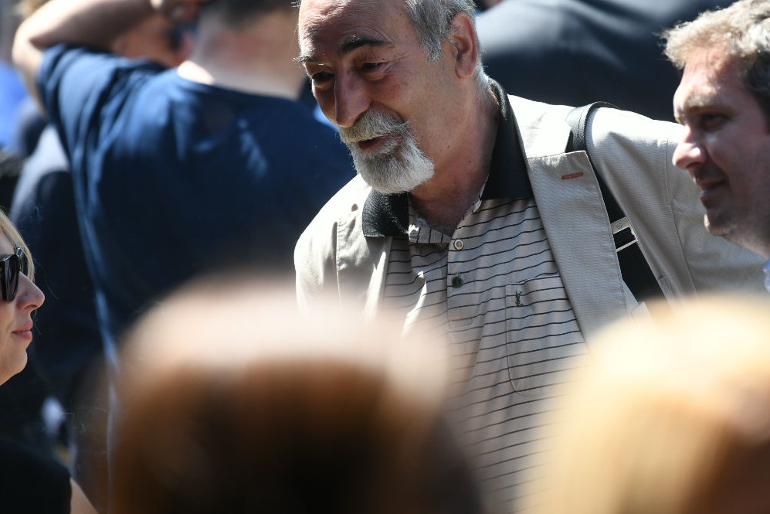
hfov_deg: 6.3
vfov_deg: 4.2
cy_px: 157
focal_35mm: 325
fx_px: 6952
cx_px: 439
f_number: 3.5
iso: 800
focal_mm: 200
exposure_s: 1/2500
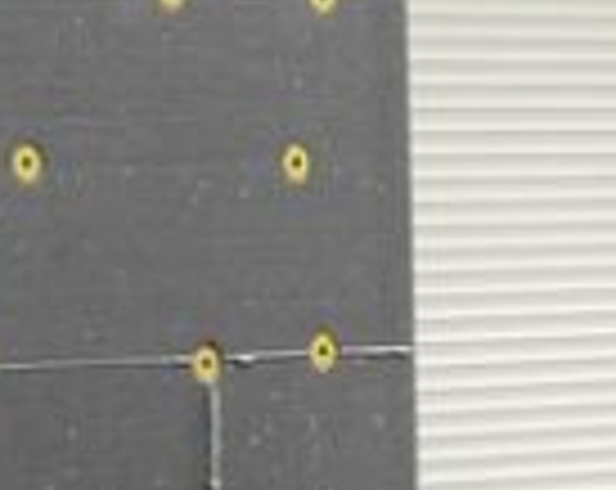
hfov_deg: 8.7
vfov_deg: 7.9
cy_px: 232
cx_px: -1016
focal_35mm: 196
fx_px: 3566
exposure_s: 1/153
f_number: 1.8
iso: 20
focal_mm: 3.99
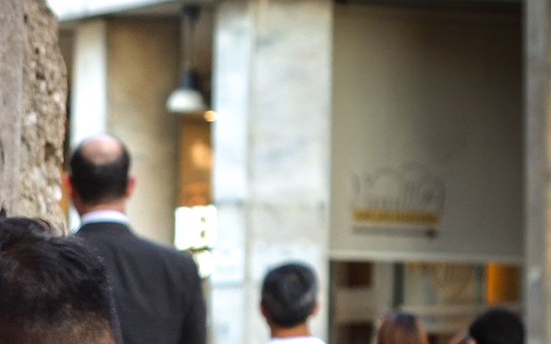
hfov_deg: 6.9
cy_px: 401
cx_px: -510
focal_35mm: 296
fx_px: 4443
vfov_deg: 4.4
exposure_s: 1/80
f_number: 4.5
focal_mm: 50
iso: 200
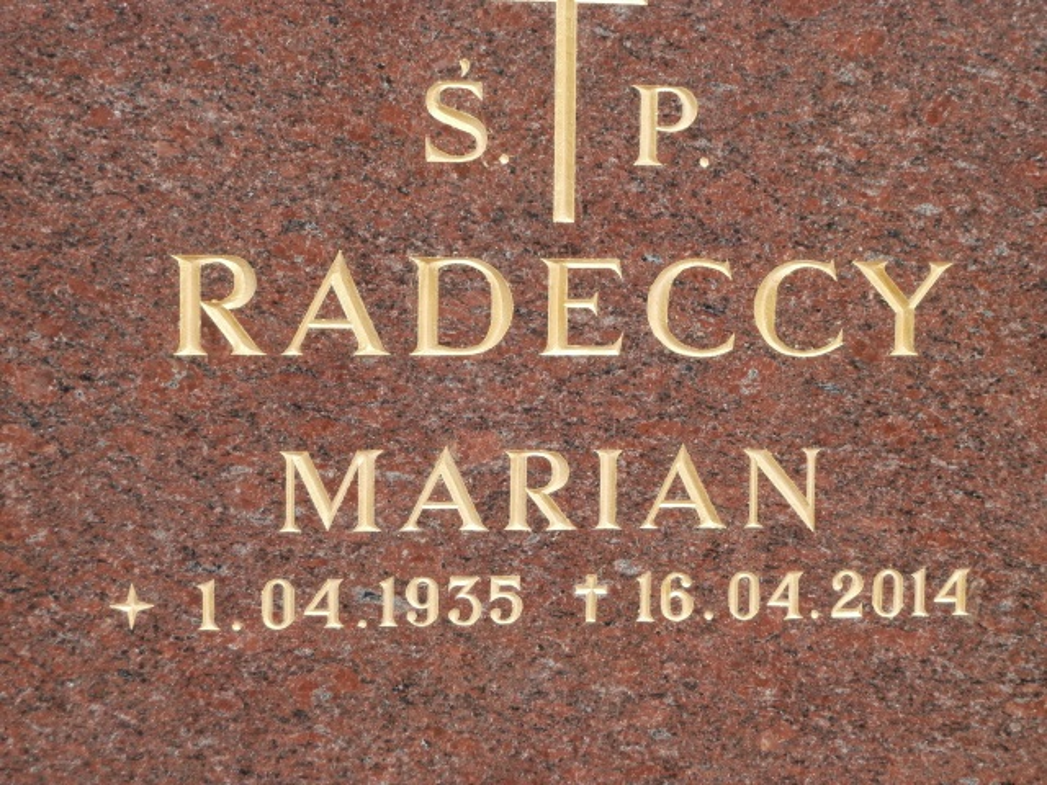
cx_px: 524
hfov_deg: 28.6
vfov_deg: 21.6
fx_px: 2057
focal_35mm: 68
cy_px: 392
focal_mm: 12.1
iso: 100
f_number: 4.7
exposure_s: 1/640
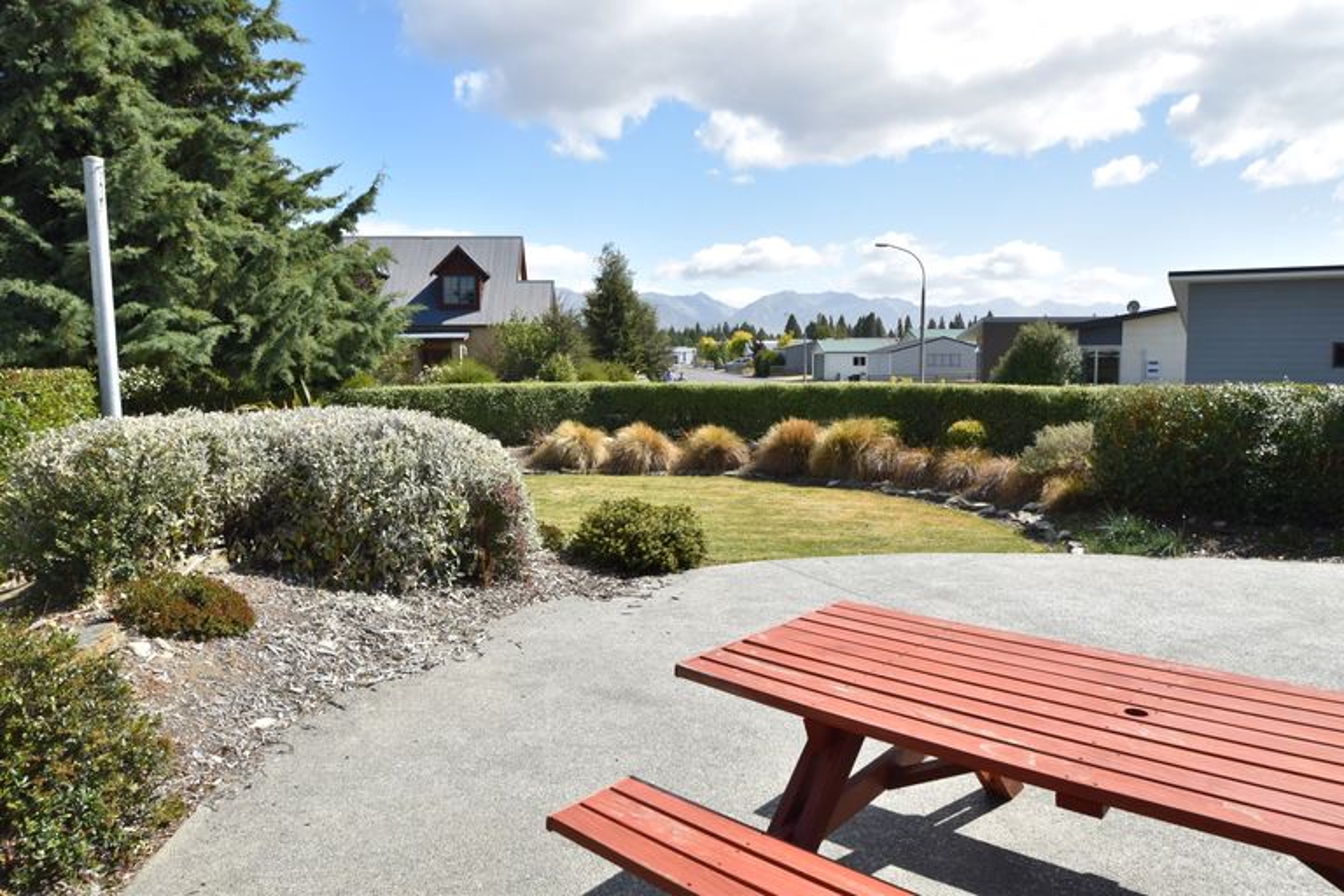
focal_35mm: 24
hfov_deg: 73.7
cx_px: 672
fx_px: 896
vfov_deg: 53.1
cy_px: 448
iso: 200
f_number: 10
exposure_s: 1/400
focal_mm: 16
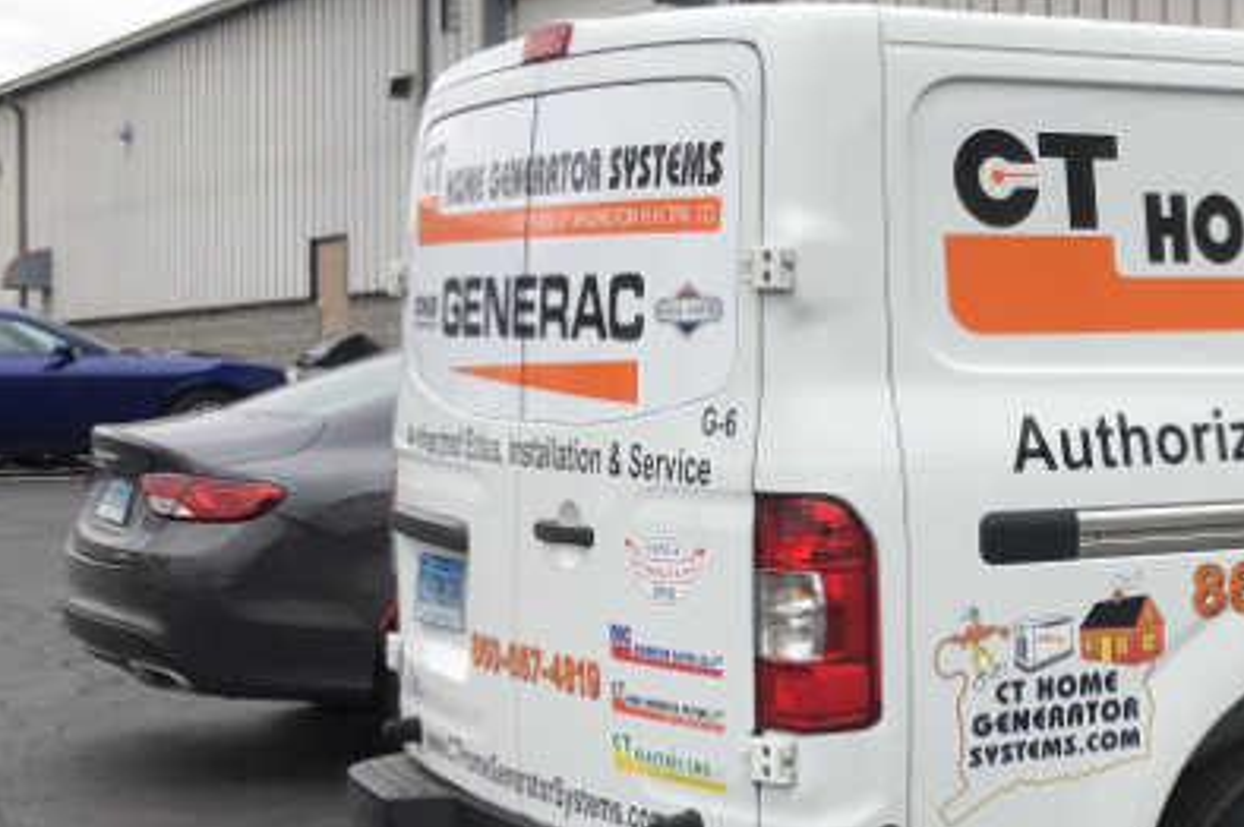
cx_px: 1446
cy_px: 521
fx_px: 2555
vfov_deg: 18.4
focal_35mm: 74
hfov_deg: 25.0
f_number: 1.8
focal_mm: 4
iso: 20
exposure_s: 1/428
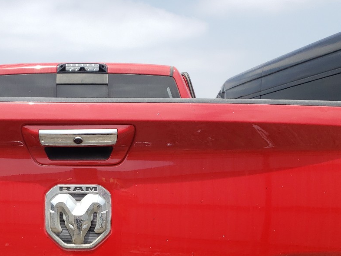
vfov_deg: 26.5
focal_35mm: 53
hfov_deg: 35.2
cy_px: 235
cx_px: 74
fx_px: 522
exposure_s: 1/2500
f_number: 1.5
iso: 50
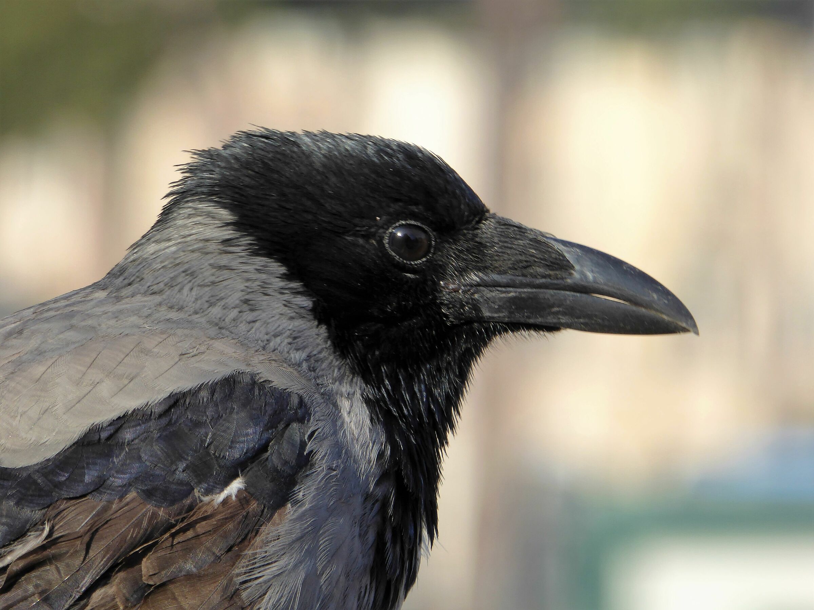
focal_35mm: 720
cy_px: 305
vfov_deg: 2.1
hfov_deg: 2.8
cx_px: 407
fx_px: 16931
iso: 100
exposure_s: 1/200
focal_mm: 129
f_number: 6.4
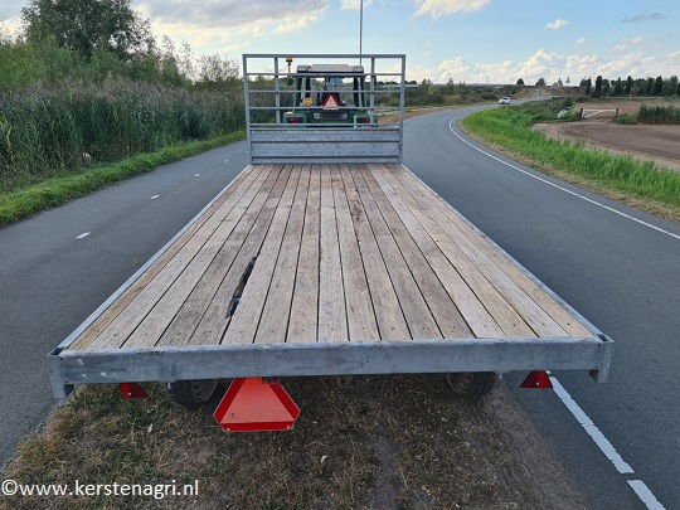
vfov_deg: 53.1
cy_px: 255
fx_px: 511
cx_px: 340
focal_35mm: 26
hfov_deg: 67.3
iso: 50
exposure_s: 1/1172
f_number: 1.8
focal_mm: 5.4
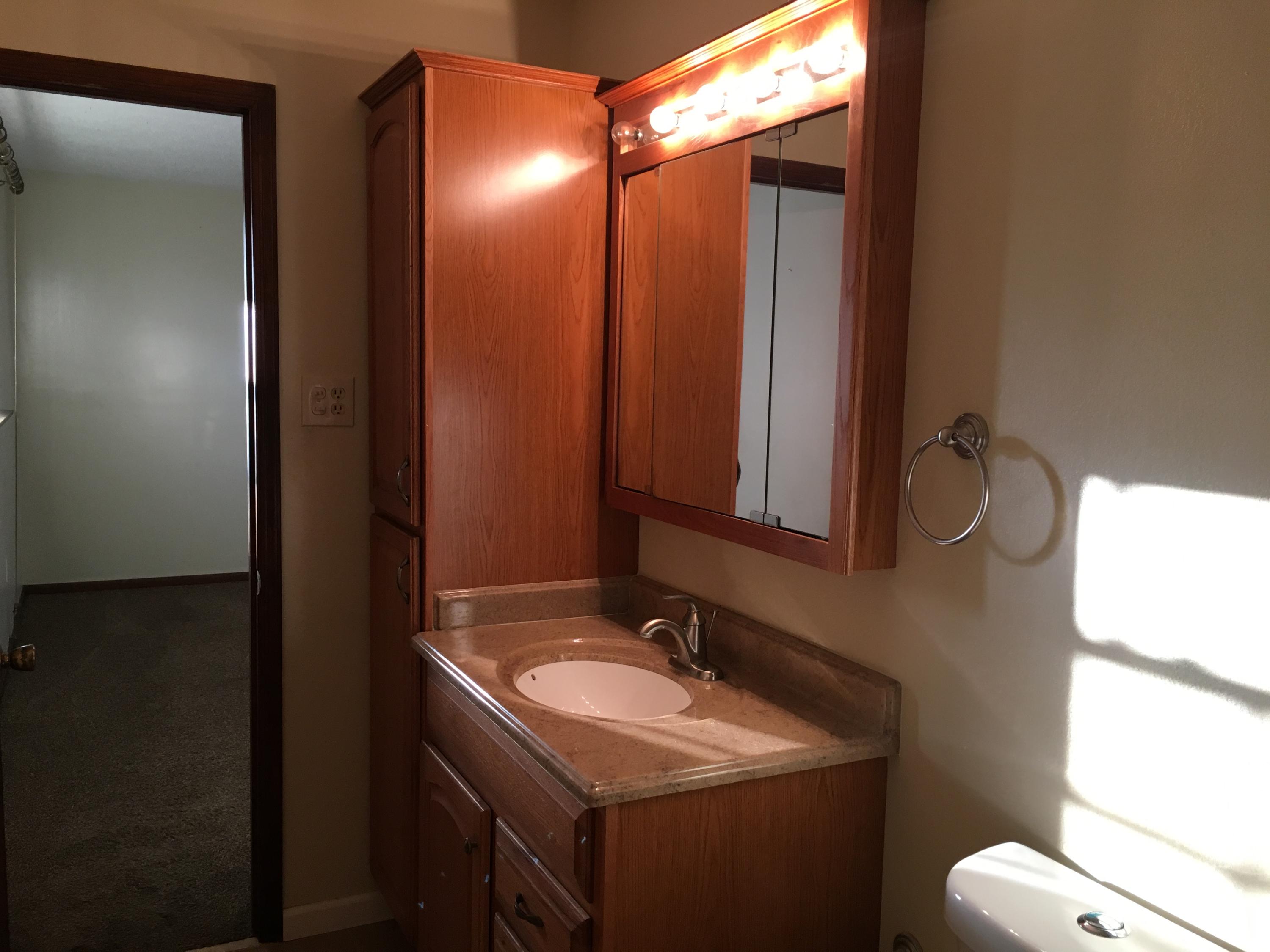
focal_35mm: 29
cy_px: 476
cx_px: 635
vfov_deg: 48.2
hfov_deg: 61.7
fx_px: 1064
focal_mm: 4.15
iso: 40
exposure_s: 1/30
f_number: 2.2
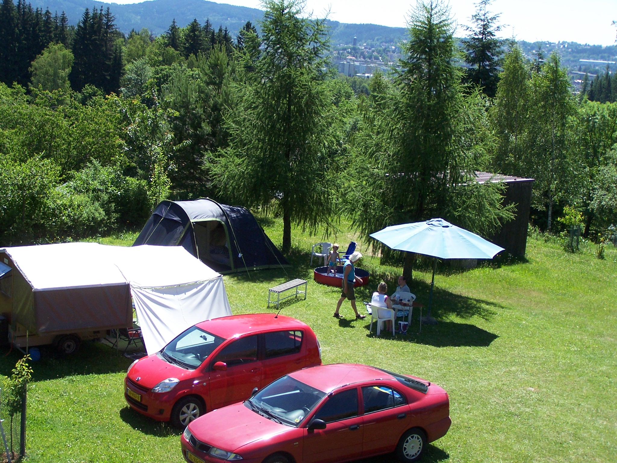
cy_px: 232
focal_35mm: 64
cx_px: 308
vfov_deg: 22.9
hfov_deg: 30.3
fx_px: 1141
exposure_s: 1/750
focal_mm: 10.7
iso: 80
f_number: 3.2
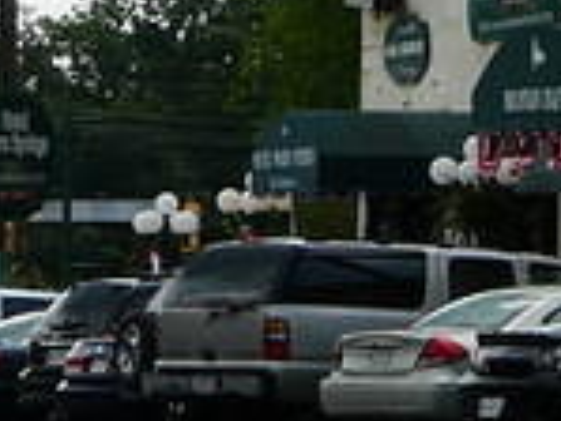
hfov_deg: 4.5
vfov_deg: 3.4
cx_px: 1005
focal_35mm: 434
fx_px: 7039
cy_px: -199
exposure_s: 1/320
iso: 100
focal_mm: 12.9
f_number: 5.6
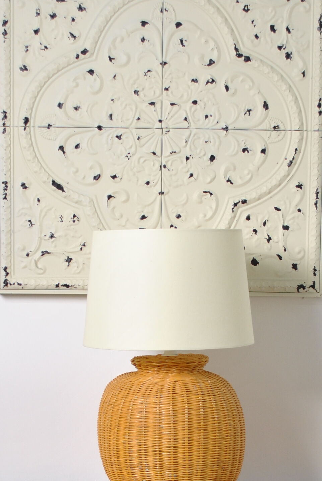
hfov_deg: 15.4
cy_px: 419
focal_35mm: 89
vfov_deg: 22.4
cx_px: 190
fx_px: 1191
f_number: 4.5
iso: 220
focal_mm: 22
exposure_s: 1/30
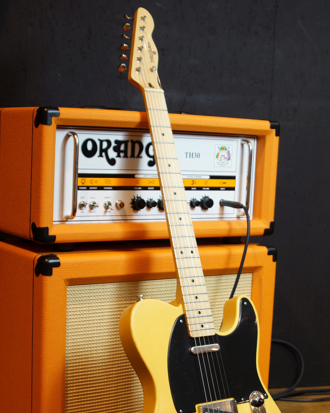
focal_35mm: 62
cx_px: 162
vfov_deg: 30.3
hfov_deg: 24.6
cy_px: 275
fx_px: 757
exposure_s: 1/10
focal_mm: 30
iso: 100
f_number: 5
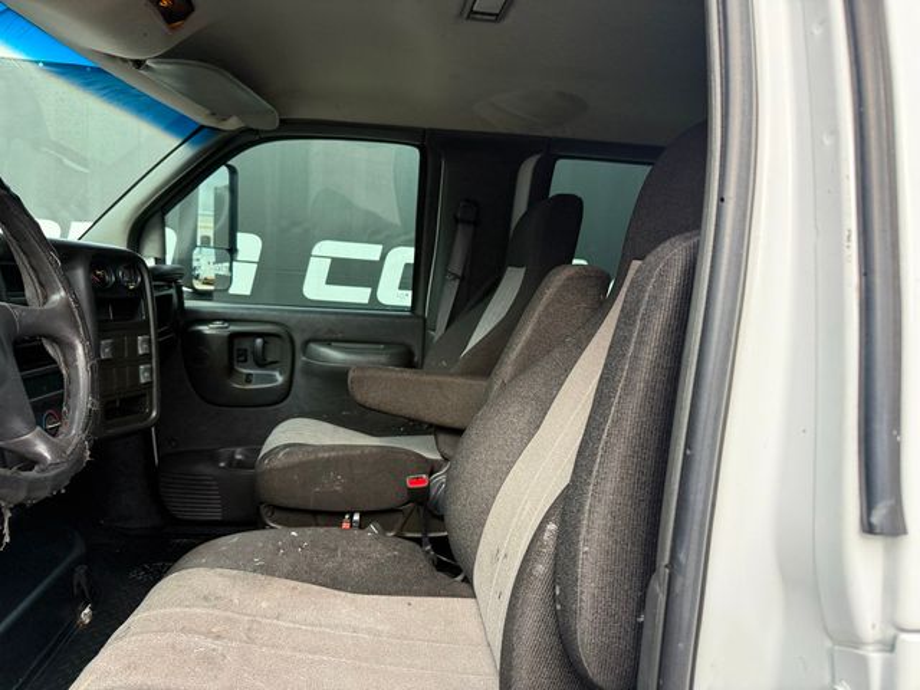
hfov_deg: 71.6
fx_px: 638
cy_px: 345
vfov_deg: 56.8
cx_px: 460
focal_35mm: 24
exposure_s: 1/722
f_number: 1.78
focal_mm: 6.76
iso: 100
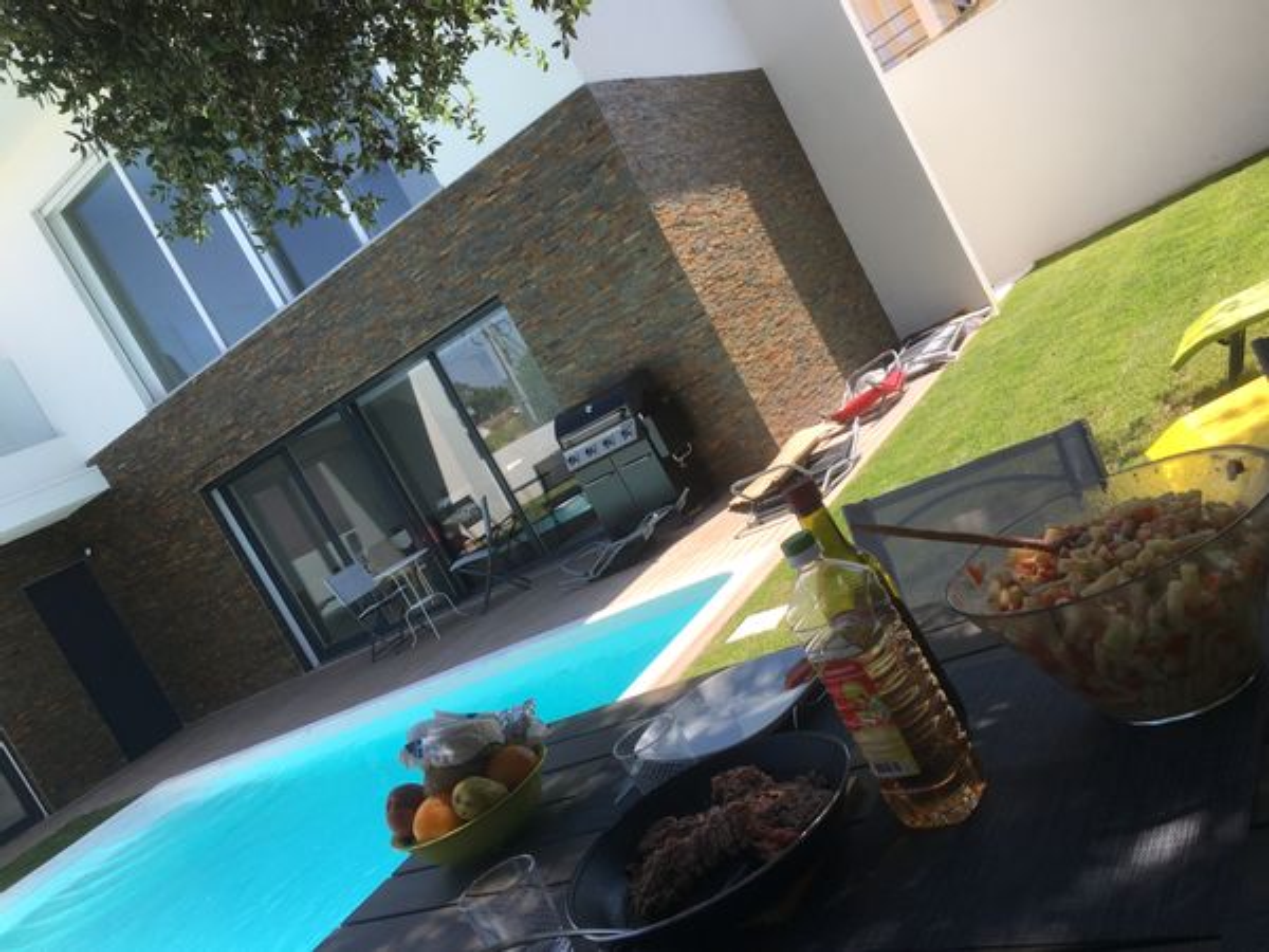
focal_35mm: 29
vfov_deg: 48.2
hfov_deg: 61.7
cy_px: 476
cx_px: 634
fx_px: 1063
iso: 25
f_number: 2.2
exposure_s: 1/777
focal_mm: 4.15
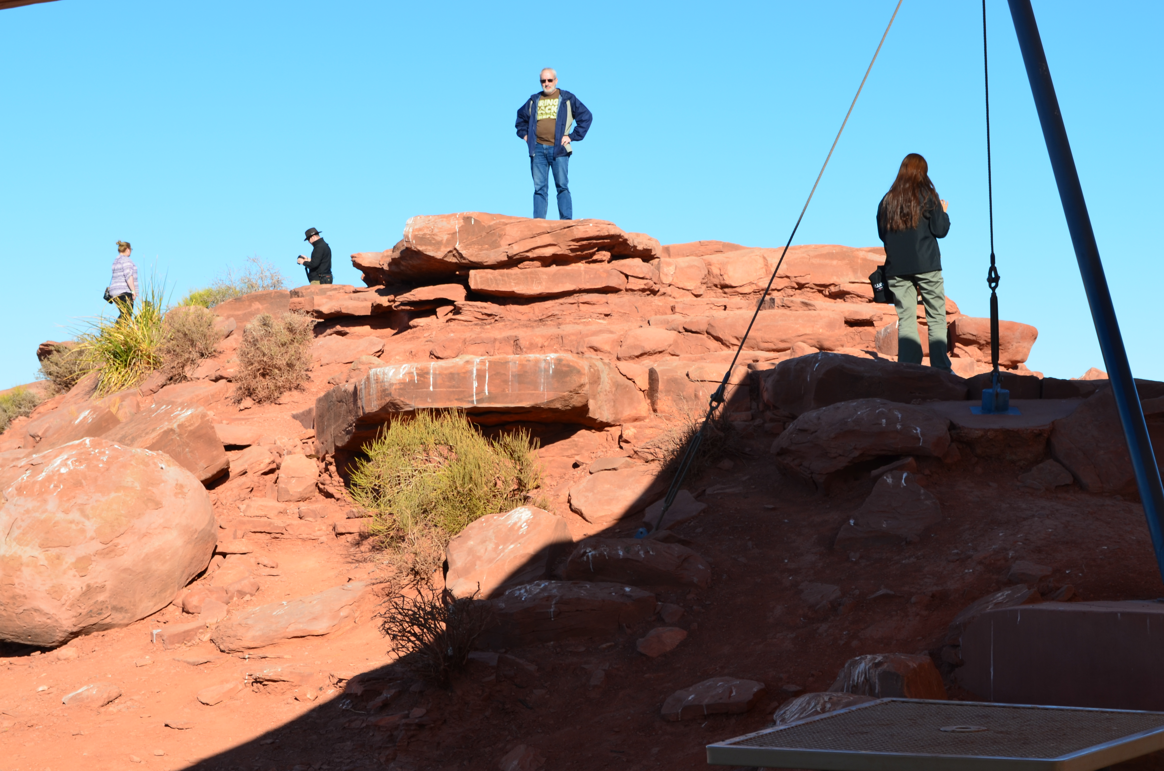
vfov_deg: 19.6
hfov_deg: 29.3
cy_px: 386
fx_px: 2226
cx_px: 582
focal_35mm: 69
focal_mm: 46
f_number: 11
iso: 125
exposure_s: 1/125
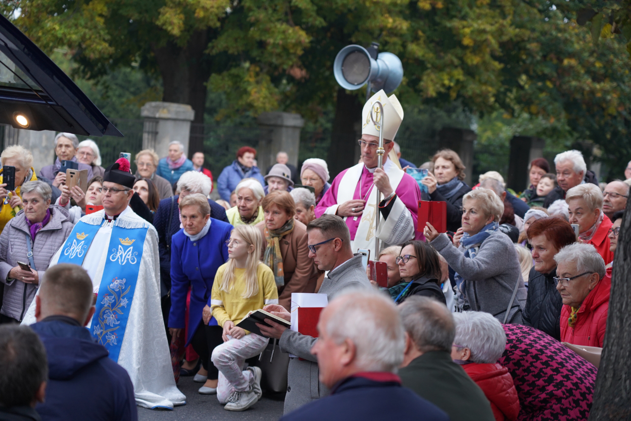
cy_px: 210
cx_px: 316
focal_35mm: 92
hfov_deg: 22.1
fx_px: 1613
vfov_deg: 14.9
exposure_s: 1/160
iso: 1250
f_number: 4
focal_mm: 92
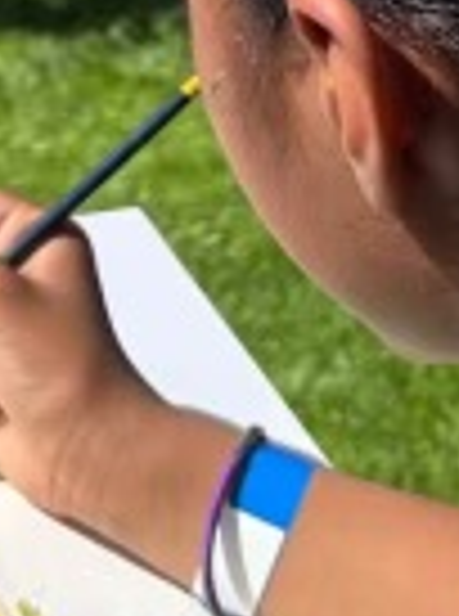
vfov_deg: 9.3
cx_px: 68
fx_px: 3464
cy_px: -751
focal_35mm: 195
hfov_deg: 7.6
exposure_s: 1/2747
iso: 64
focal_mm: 5.96
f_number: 1.6
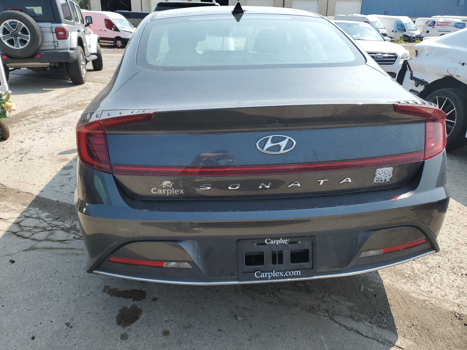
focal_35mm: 26
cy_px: 175
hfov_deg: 67.3
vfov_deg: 53.1
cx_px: 234
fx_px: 351
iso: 50
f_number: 1.5
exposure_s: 1/1667
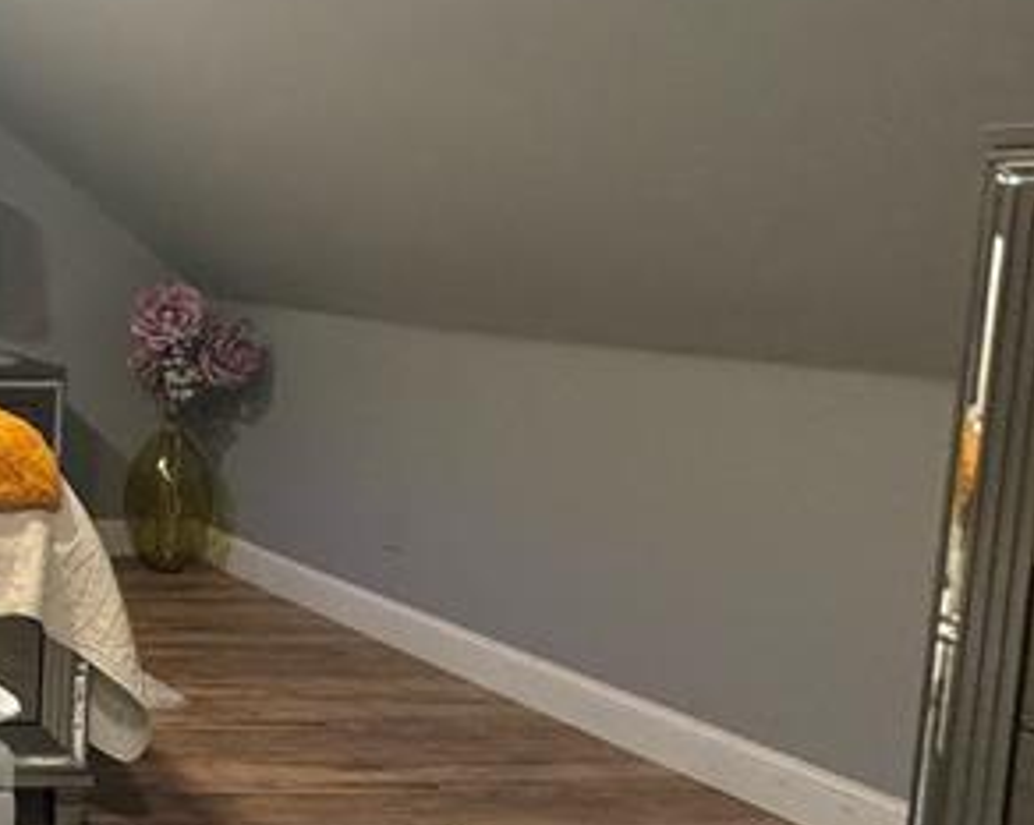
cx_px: -524
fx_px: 1467
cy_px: 343
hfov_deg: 27.1
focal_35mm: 48
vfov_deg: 31.3
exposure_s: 1/60
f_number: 2.2
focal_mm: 2.22
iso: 320
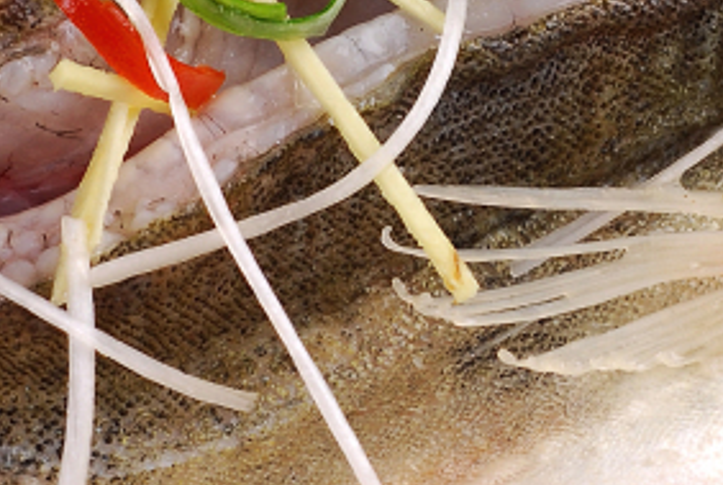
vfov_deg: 5.1
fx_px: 5471
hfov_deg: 7.5
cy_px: -42
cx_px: 633
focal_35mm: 272
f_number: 8
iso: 100
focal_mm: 50
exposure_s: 1/125
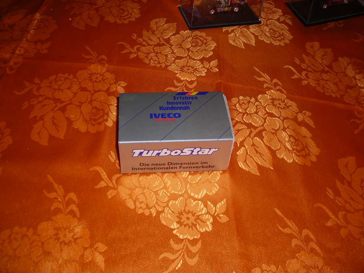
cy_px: 136
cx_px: 182
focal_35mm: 38
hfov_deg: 49.0
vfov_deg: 37.7
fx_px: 400
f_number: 3.2
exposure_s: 1/60.1
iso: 50
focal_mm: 6.3
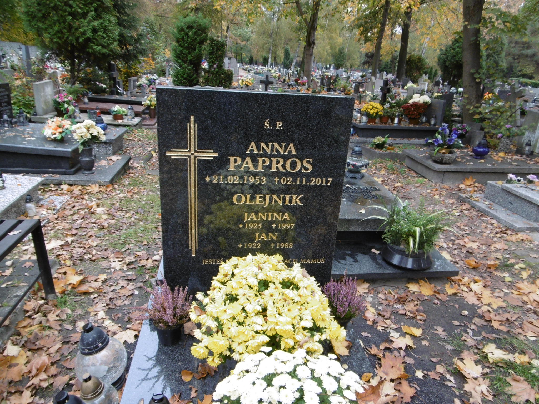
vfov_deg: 56.8
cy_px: 202
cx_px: 270
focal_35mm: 24
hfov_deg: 71.6
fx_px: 374
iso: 100
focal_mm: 4.3
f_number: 3.1
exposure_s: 1/80
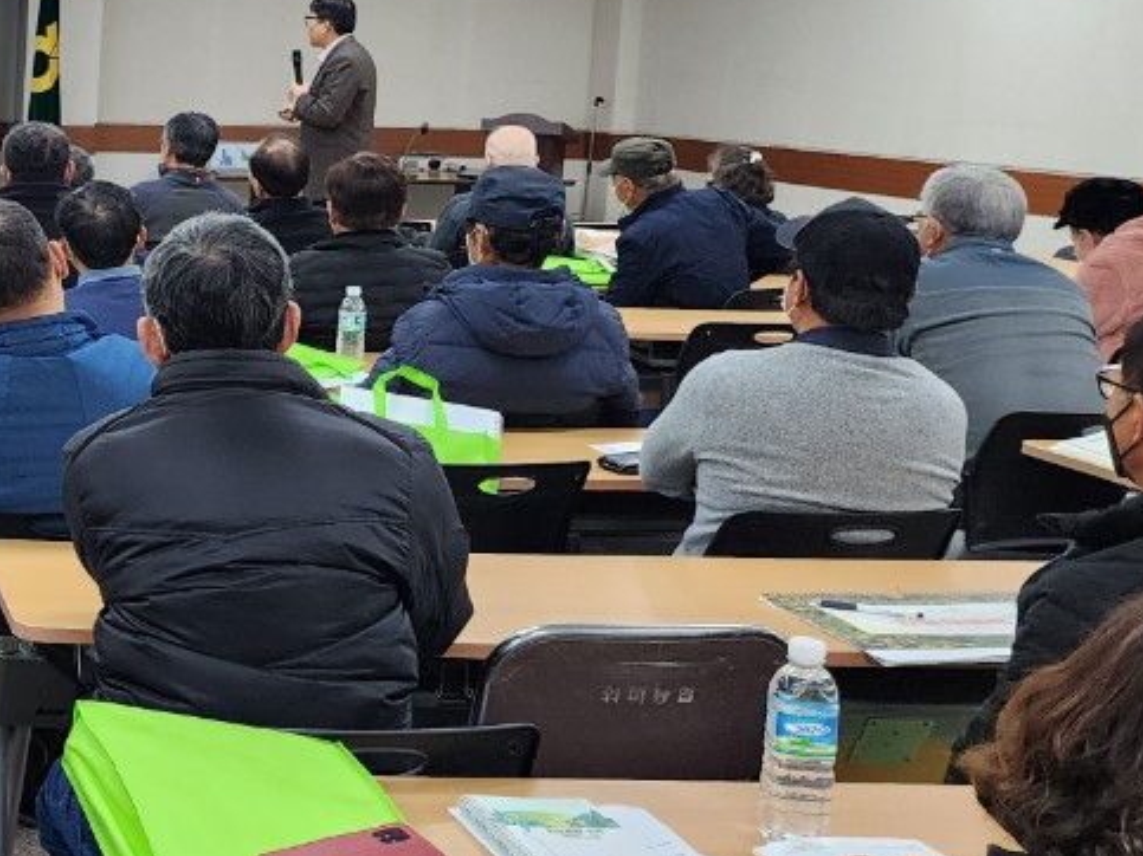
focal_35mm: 61
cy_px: 343
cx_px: -248
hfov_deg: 27.6
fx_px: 2014
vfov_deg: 24.0
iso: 200
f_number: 1.8
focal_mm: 6.4
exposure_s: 1/120
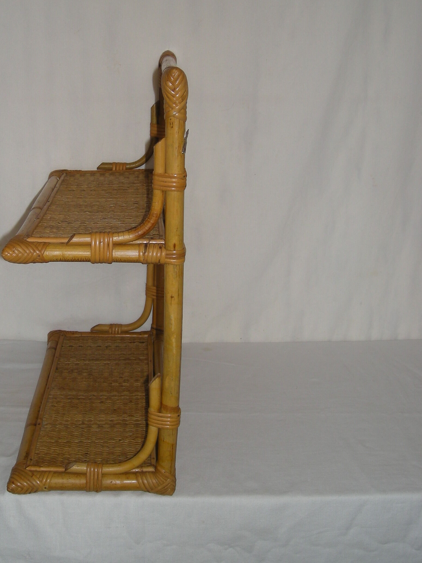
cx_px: 146
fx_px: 845
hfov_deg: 27.9
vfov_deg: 36.7
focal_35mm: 52
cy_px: 219
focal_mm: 5.7
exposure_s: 1/53.5
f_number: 2.8
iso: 50
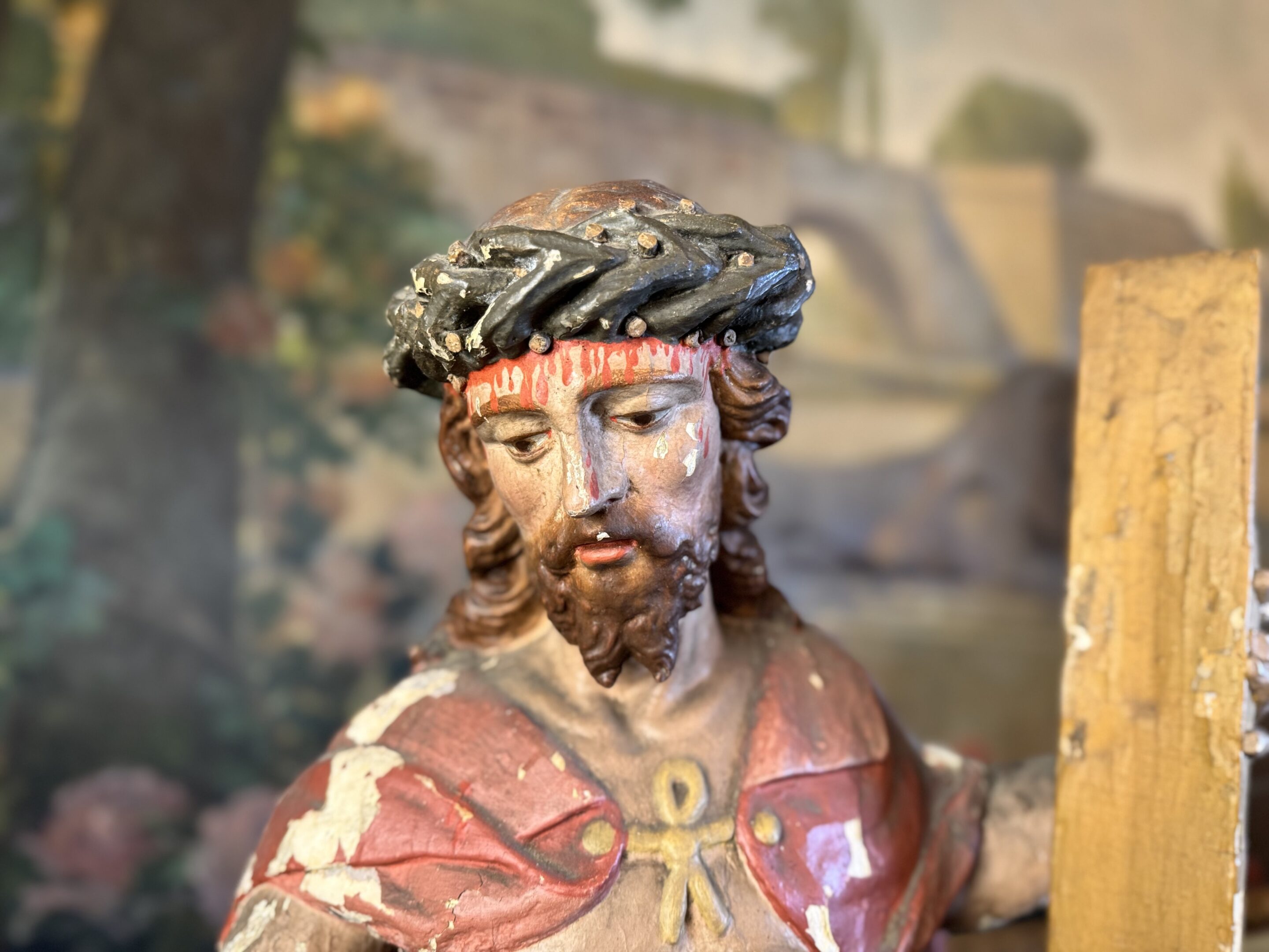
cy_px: 476
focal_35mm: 24
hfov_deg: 71.6
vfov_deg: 56.8
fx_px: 880
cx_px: 634
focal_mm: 6.76
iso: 200
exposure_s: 1/50
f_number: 1.78
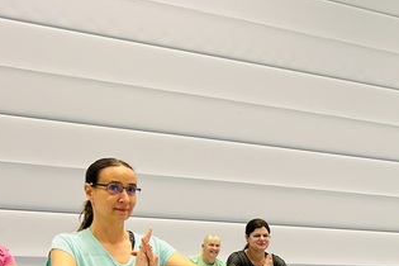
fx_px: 909
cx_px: 495
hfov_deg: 22.5
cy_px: 300
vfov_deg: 16.1
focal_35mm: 82
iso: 100
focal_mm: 5.7
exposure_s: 1/100
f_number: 1.5
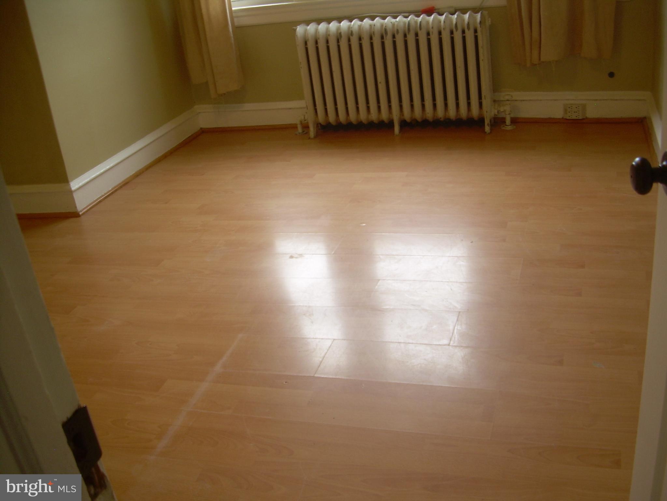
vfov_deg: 37.7
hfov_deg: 49.0
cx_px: 334
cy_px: 250
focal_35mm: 38
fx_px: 732
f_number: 2.8
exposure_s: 1/35.6
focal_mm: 6.3
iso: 50
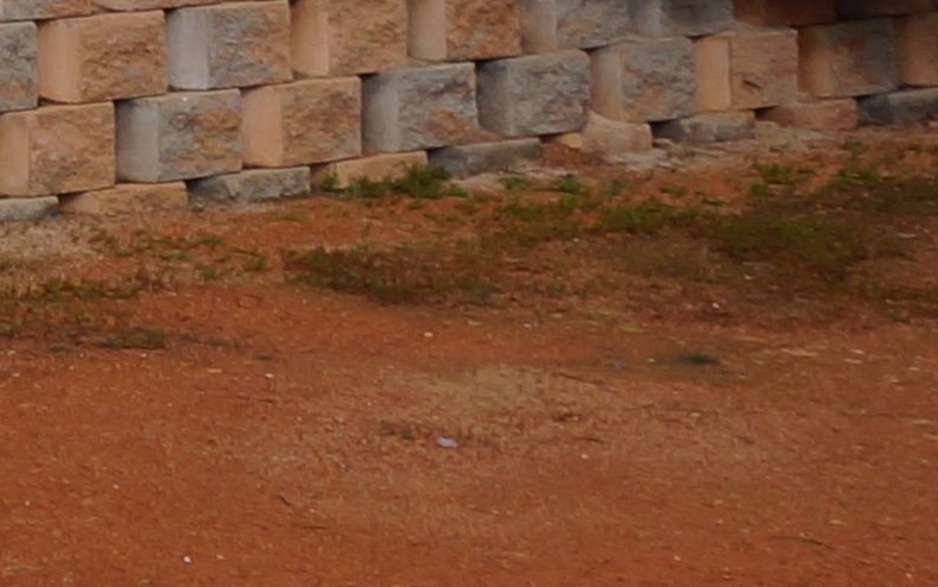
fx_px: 3886
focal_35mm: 152
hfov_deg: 10.0
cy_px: -582
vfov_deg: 8.2
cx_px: -1939
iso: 200
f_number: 16
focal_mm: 16
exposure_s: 1/200
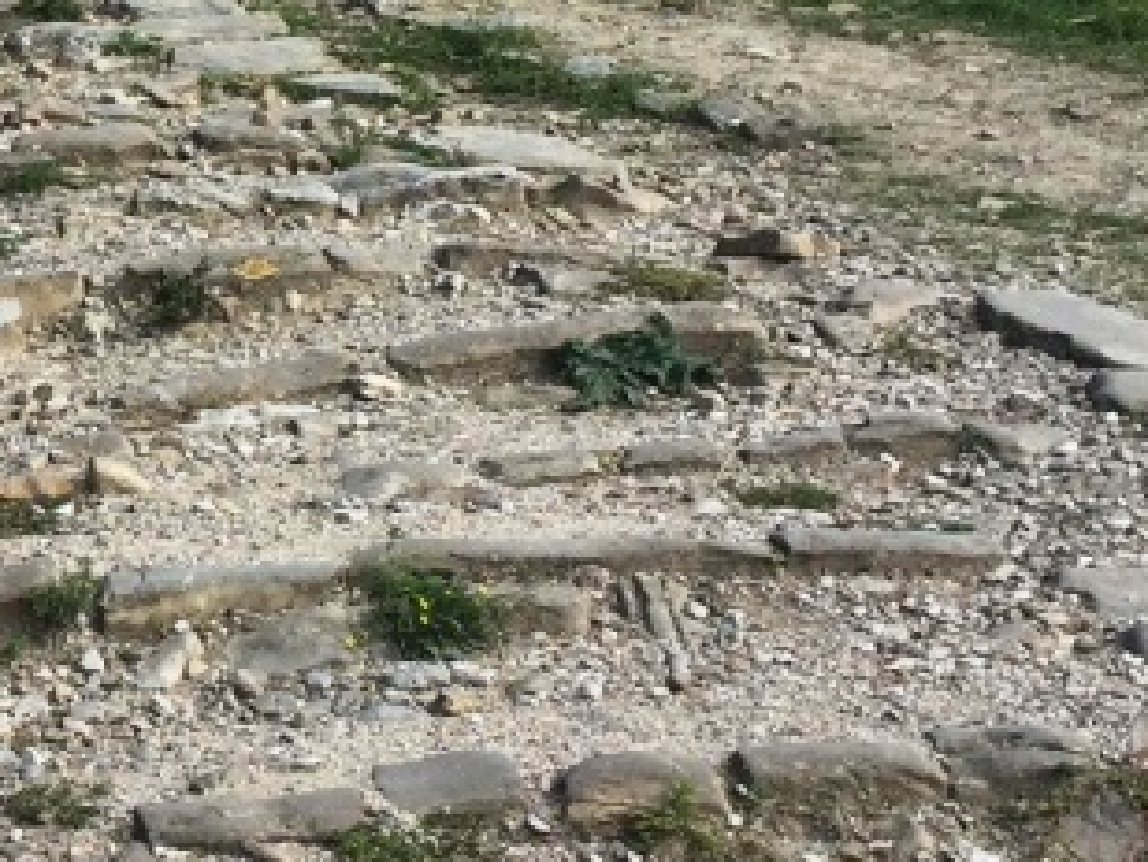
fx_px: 3185
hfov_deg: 19.3
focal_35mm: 96
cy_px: 275
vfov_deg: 15.4
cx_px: -215
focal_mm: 4.15
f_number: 2.2
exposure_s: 1/1014
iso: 32
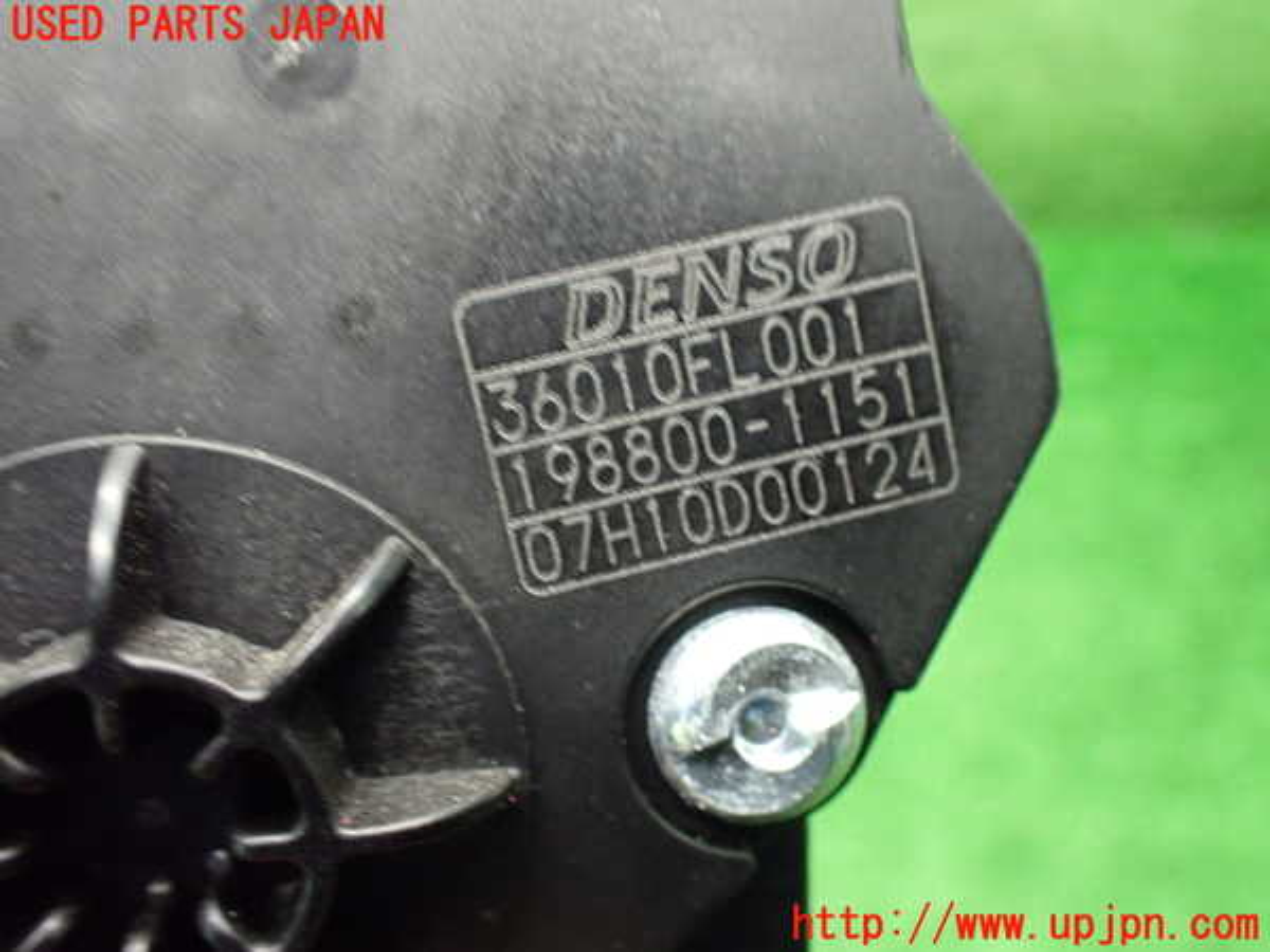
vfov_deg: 46.8
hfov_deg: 60.0
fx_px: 1101
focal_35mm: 30
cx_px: 635
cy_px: 476
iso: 800
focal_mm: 5.4
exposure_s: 1/50
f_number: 2.3
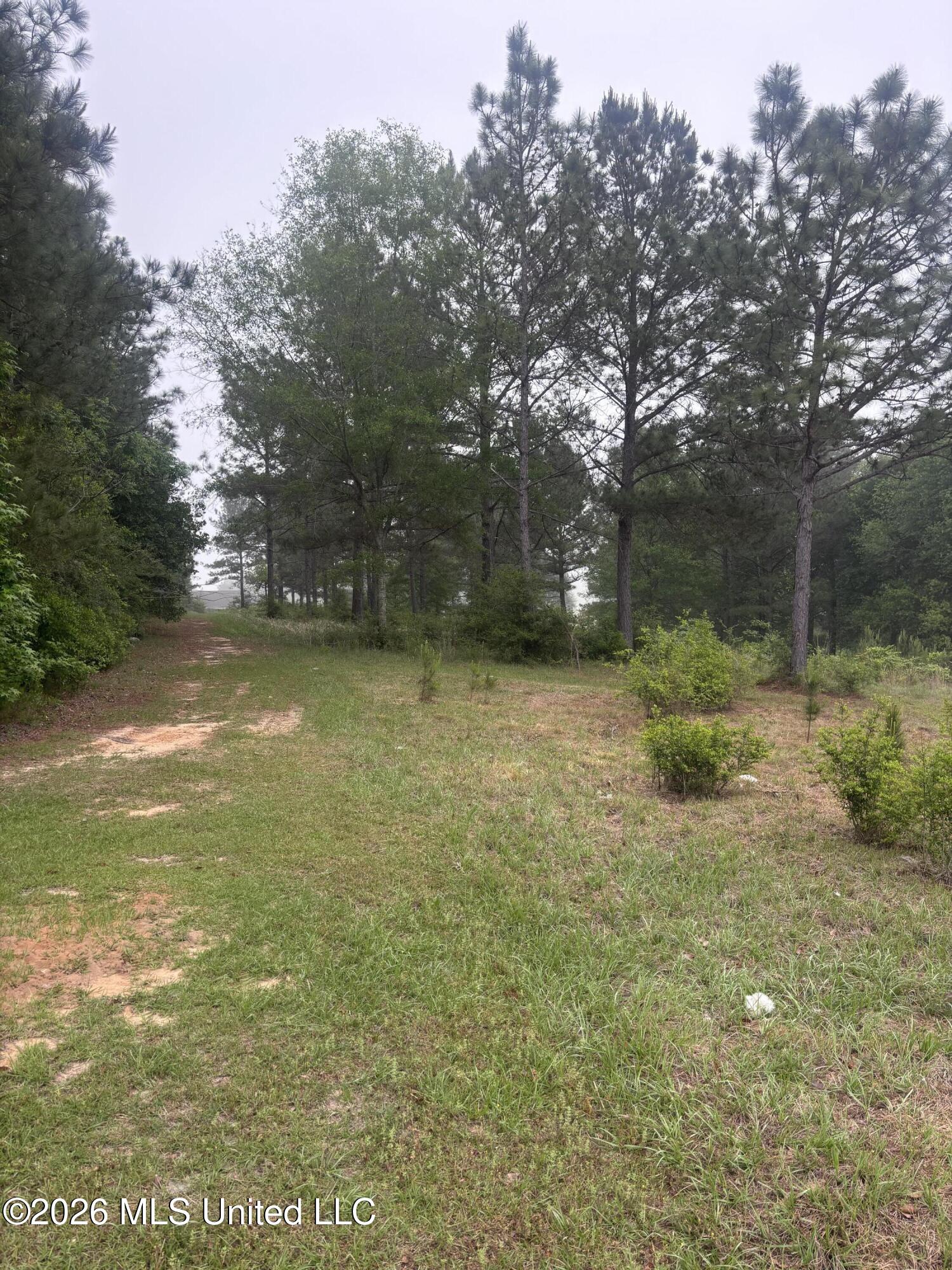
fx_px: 953
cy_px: 635
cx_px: 476
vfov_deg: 67.3
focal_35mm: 26
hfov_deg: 53.1
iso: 50
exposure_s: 1/618
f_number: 1.6
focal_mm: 5.96
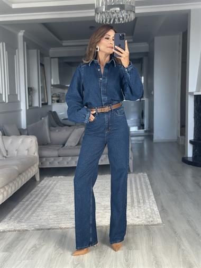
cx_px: 100
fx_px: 371
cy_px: 134
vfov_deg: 39.6
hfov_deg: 30.3
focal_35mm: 48
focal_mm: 6.86
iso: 100
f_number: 1.78
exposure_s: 1/172
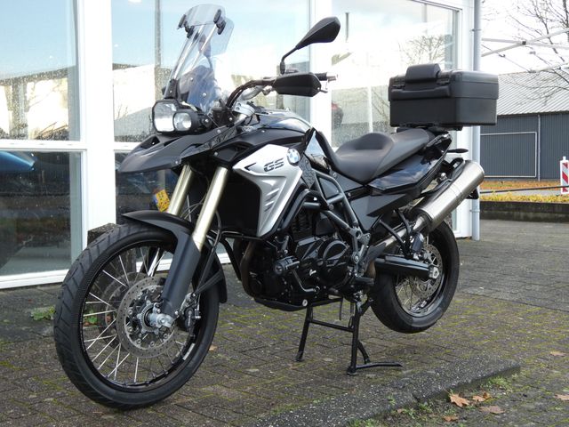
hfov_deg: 38.2
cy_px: 214
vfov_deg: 29.1
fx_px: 822
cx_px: 284
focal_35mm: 50
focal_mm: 9
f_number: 3.9
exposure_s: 1/80
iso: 160
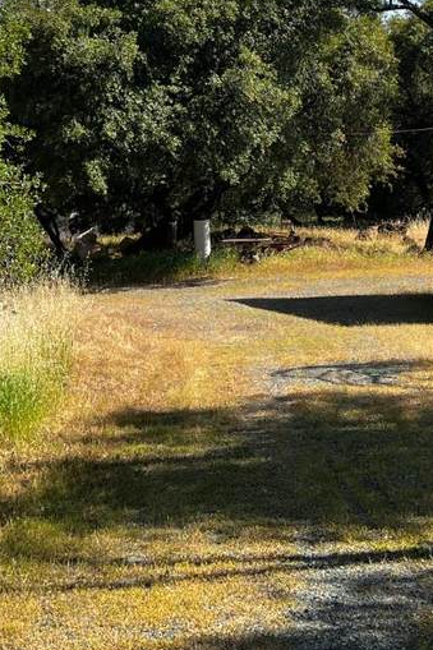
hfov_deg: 19.9
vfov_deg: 29.2
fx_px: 1228
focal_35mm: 68
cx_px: 317
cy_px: 156
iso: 50
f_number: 1.5
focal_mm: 5.7
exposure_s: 1/2762
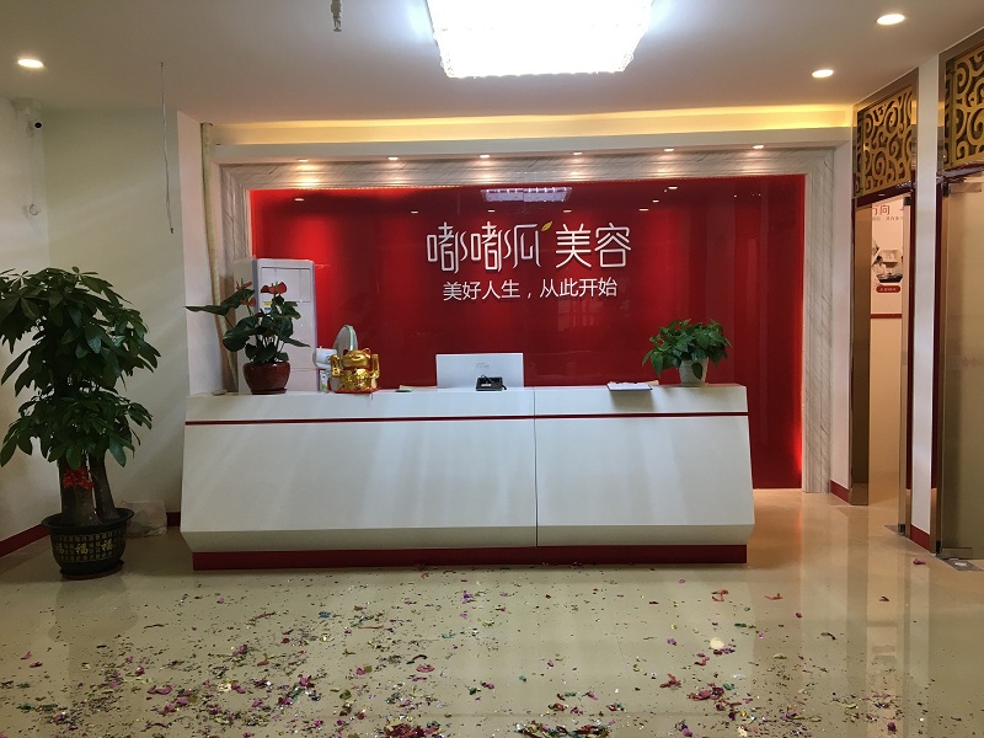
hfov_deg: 61.7
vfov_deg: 48.2
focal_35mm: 29
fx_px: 824
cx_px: 492
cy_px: 369
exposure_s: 1/33
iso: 40
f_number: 2.2
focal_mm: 4.15
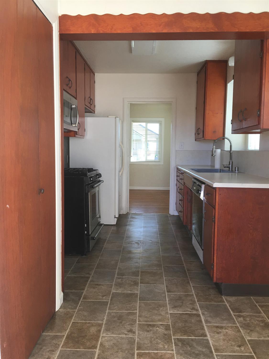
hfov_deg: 48.2
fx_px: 300
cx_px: 134
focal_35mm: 29
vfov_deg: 61.7
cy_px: 180
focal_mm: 4.15
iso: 25
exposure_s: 1/30
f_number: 2.2
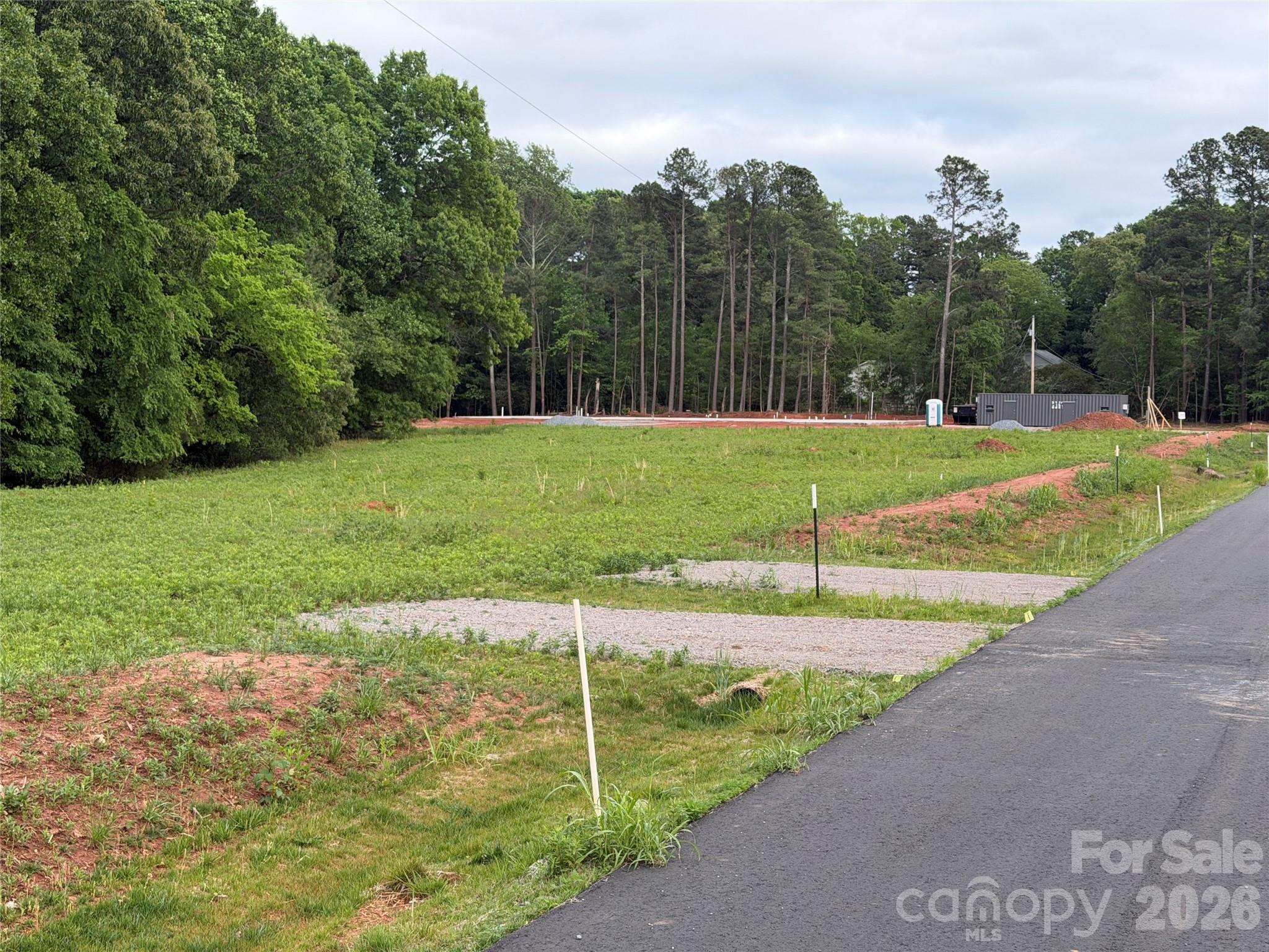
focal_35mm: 48
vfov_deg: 30.3
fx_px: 1760
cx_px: 634
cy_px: 476
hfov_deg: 39.7
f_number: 1.78
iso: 100
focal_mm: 6.76
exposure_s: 1/786
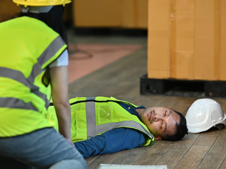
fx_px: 744
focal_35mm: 114
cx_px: 113
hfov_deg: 17.3
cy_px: 85
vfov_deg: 13.0
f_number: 2
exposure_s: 1/200
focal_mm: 105
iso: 400
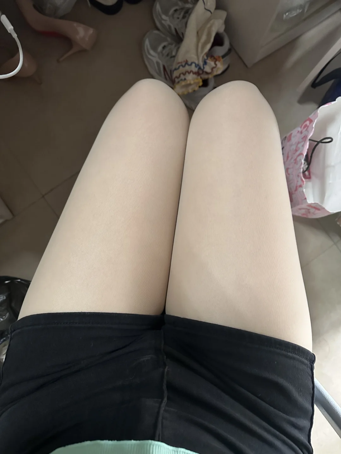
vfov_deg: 71.6
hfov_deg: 56.8
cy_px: 227
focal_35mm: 24
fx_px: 315
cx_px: 170
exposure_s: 1/44
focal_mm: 6.86
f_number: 1.78
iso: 1000
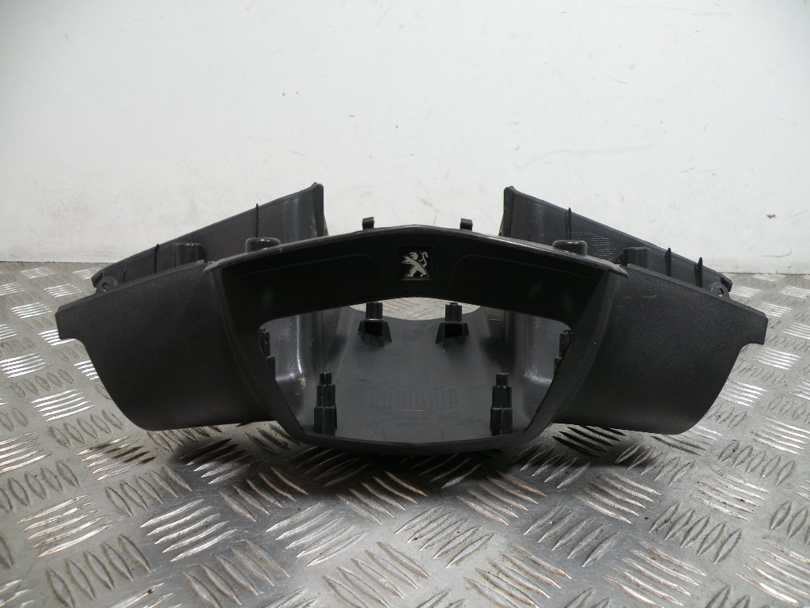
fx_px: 632
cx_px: 405
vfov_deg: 51.4
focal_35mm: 27
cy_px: 304
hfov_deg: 65.3
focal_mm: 4.7
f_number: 2.8
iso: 73
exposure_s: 1/72.8
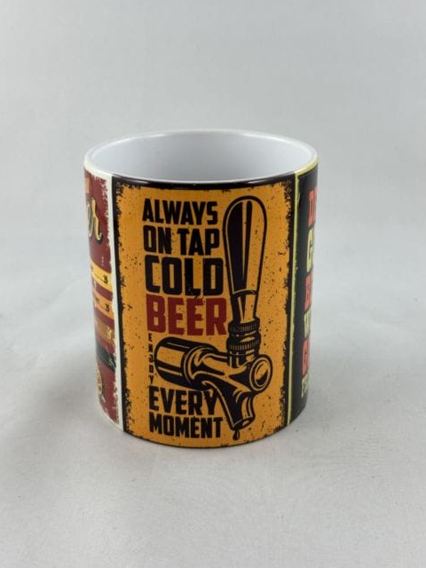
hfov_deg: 29.1
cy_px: 280
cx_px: 217
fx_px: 820
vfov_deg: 38.2
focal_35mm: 50
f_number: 1.78
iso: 64
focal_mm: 6.86
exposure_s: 1/100
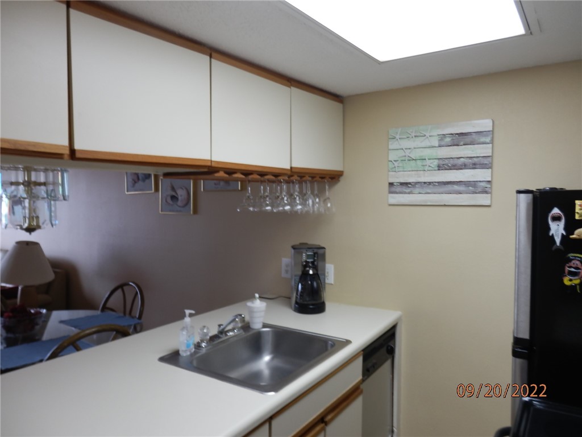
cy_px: 218
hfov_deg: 69.4
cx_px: 291
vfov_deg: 54.9
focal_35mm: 25
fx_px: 420
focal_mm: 4.5
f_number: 3
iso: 80
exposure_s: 1/30
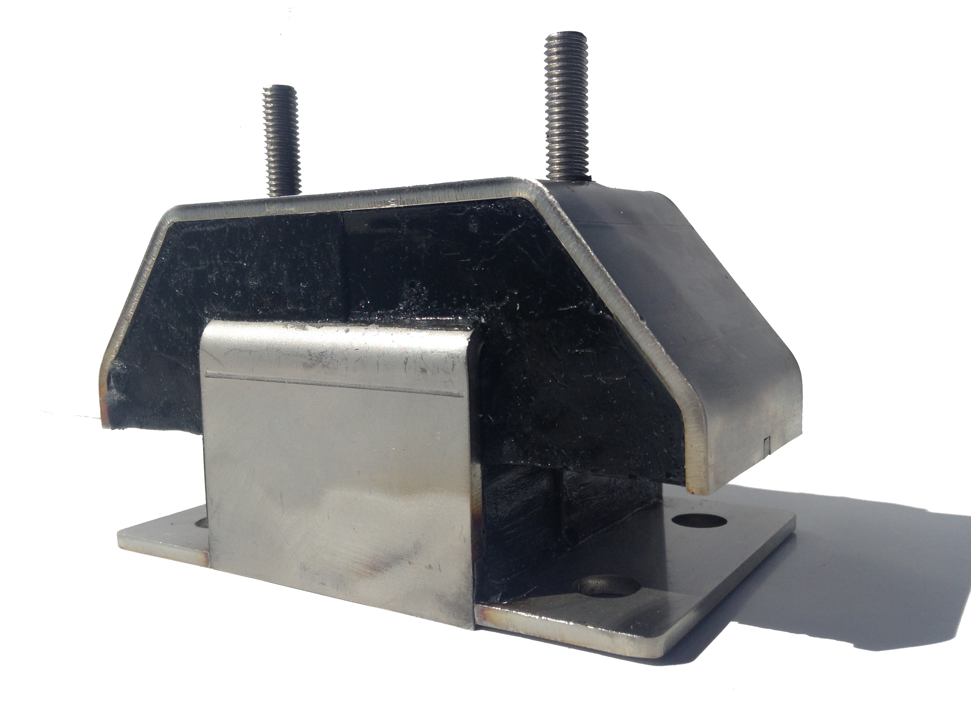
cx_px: 486
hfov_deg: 55.4
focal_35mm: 33
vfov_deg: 42.9
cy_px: 364
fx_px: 926
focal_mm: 4.12
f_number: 2.4
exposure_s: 1/2584
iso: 50
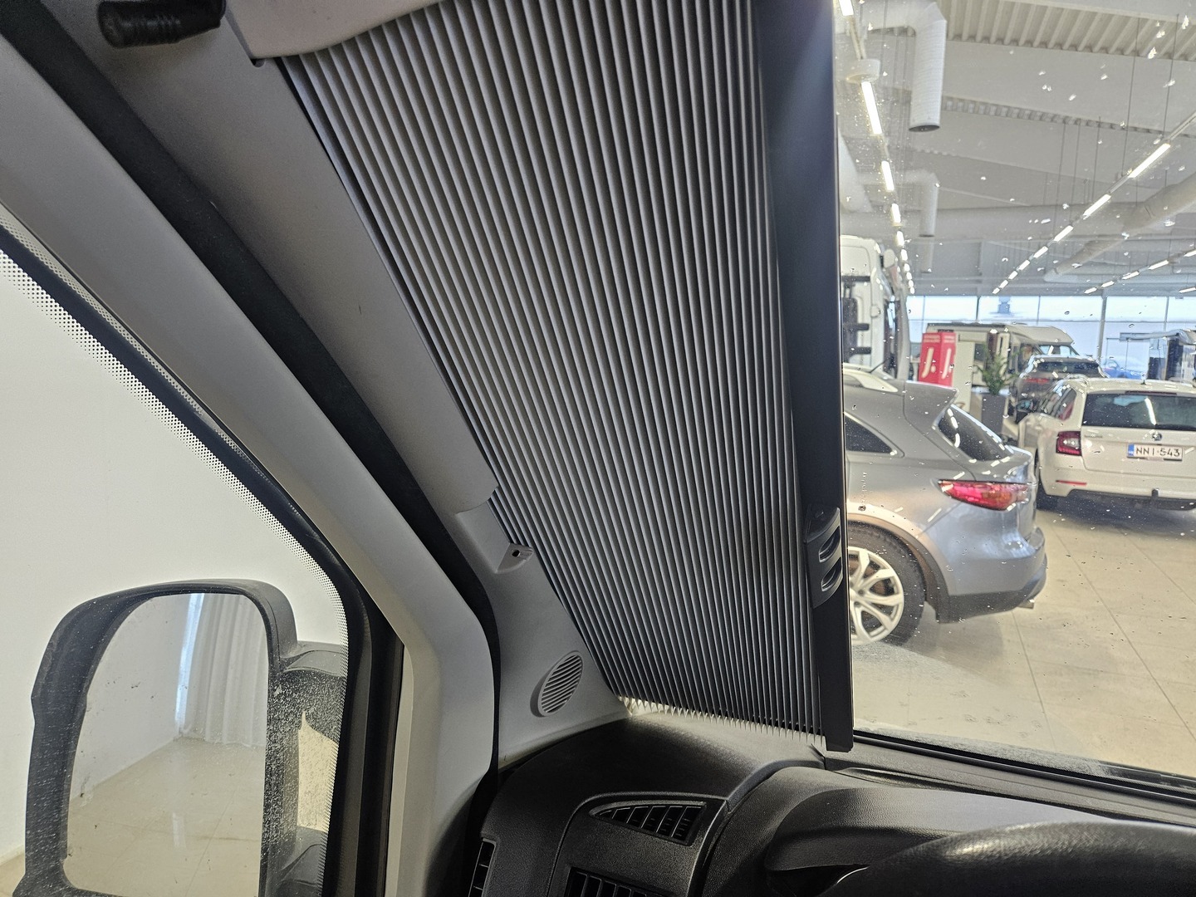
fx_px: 795
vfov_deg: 58.9
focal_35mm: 23
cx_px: 598
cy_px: 448
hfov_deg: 73.9
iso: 320
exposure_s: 1/100
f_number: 1.8
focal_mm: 5.4
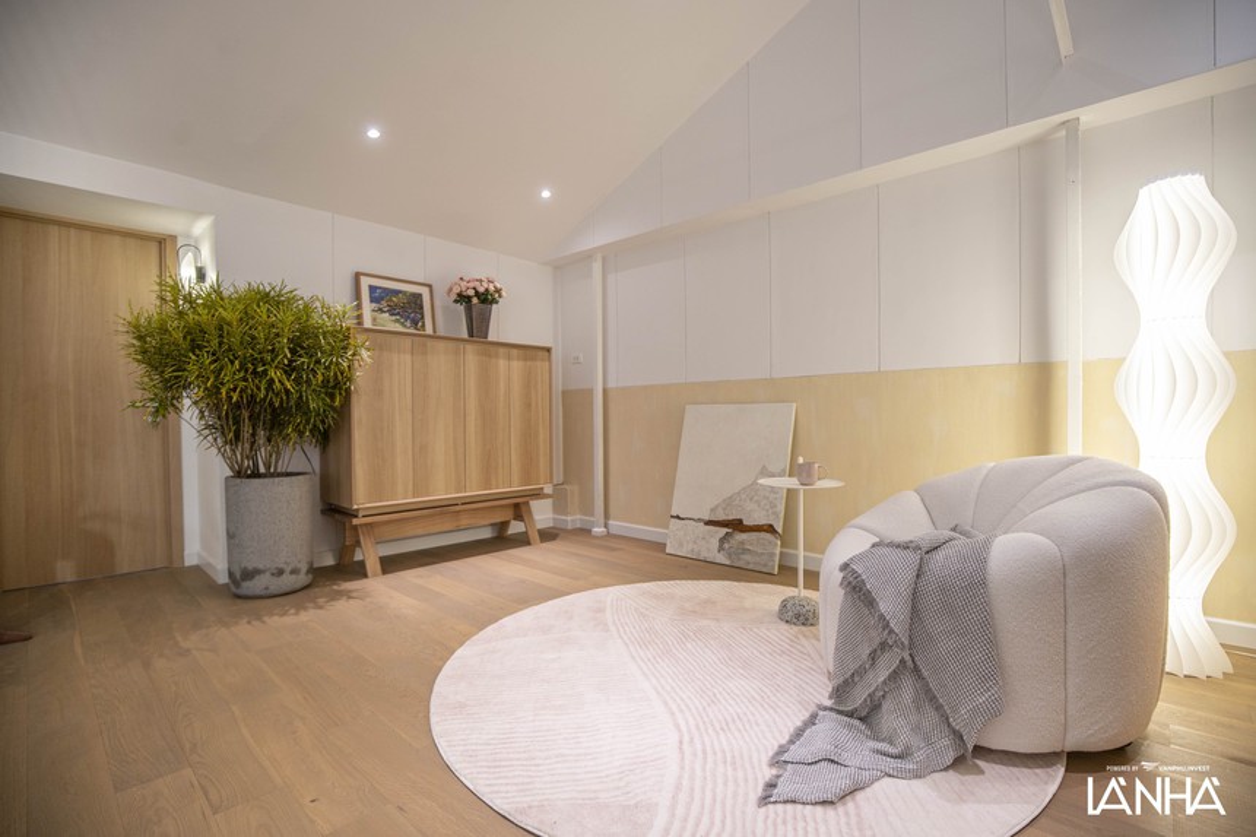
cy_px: 418
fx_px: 558
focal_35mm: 16
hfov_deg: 96.7
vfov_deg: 73.7
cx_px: 628
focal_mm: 16
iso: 250
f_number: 4
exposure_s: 1/30
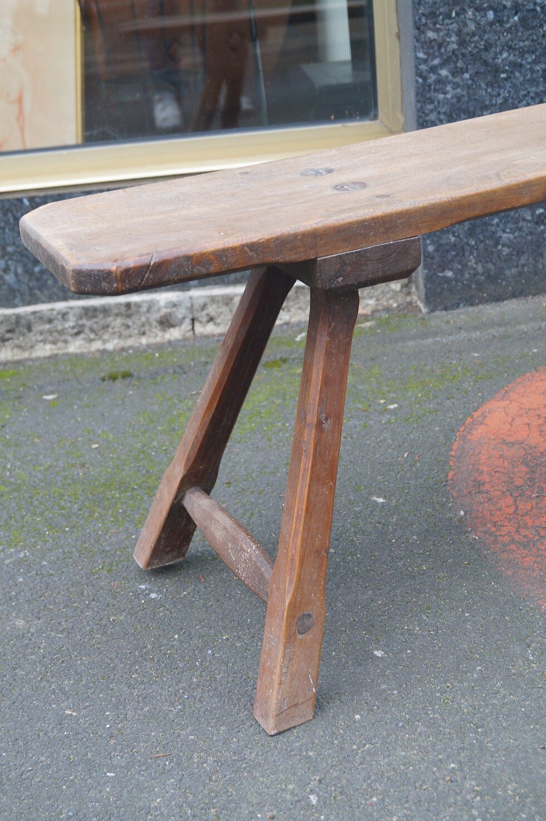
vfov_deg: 38.2
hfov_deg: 25.9
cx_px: 273
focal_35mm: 52
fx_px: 1185
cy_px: 410
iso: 640
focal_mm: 35
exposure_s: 1/60
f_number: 5
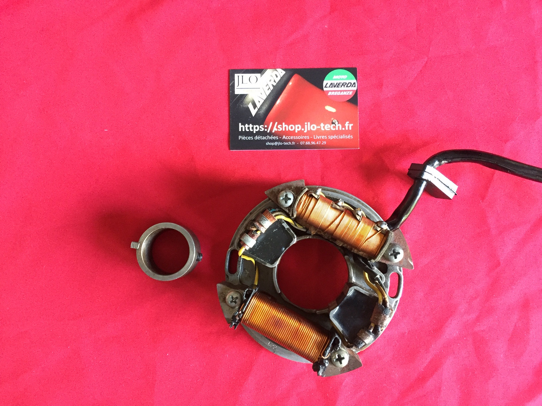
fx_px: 454
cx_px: 271
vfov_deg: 48.2
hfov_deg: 61.7
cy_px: 203
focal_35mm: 29
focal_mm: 4.15
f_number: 2.2
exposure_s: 1/25
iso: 250
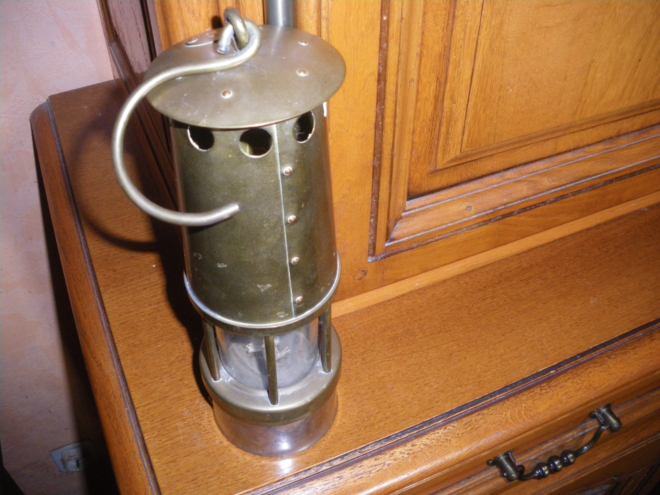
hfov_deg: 51.4
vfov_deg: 39.7
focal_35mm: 36
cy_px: 248
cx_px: 330
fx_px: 686
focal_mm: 6.3
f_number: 3.5
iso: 400
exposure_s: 1/50
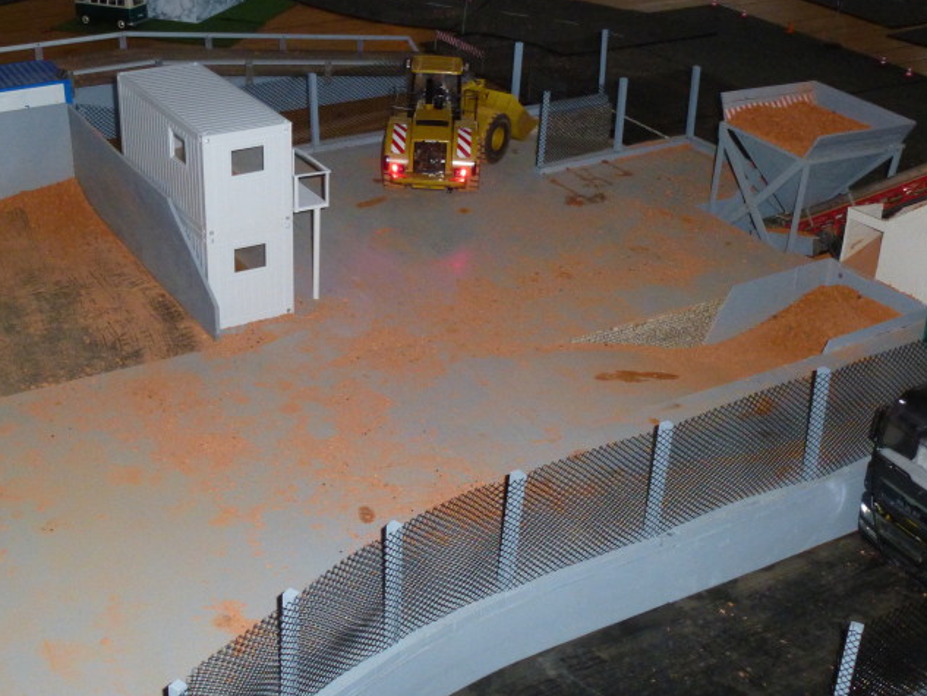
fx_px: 1286
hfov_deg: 39.4
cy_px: 352
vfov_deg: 30.3
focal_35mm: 48
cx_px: 349
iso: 800
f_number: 3.8
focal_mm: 6.8
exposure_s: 1/60
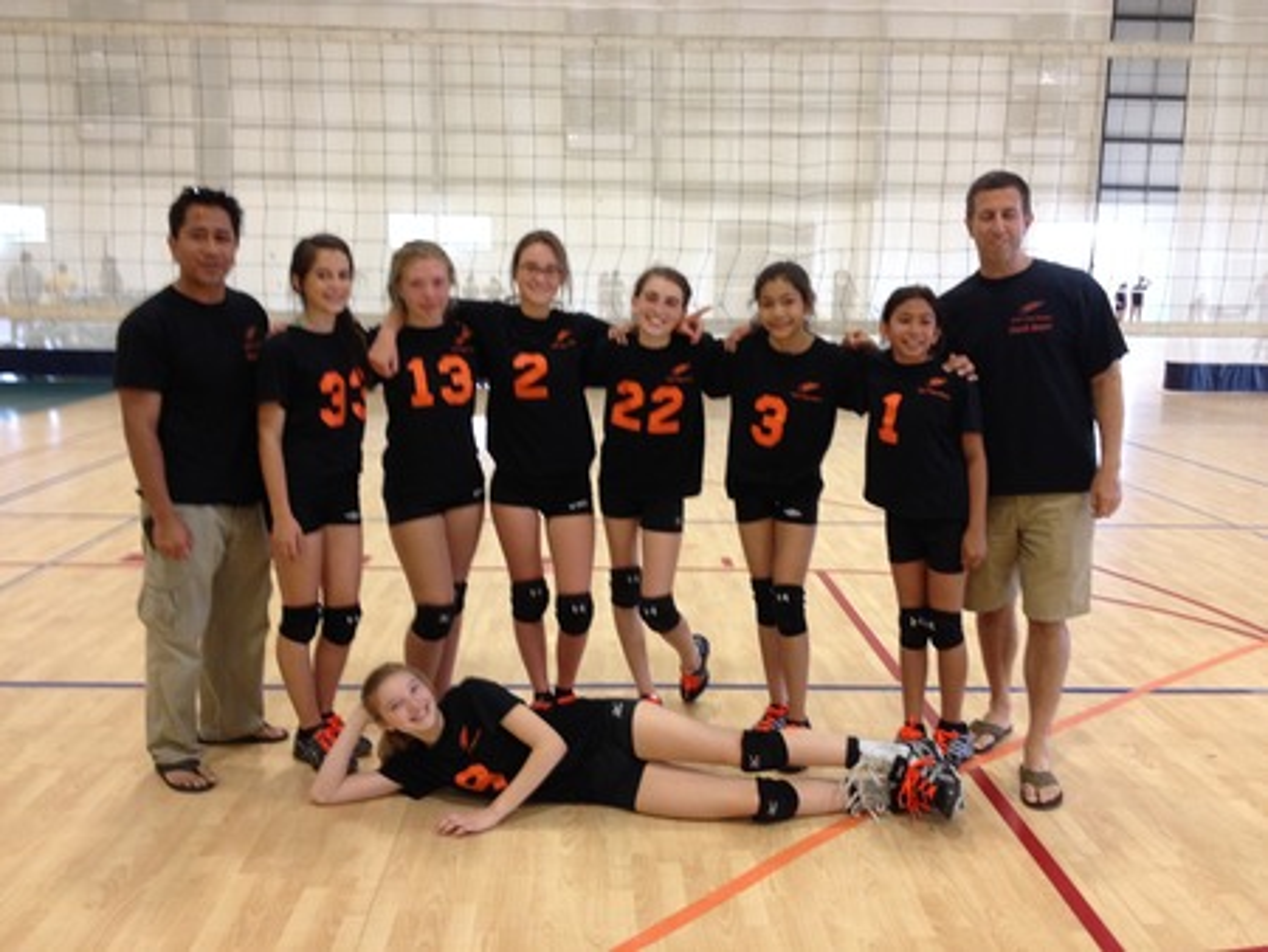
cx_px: 634
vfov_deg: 40.7
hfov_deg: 52.6
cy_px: 476
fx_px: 1283
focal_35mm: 35
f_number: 2.4
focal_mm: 4.28
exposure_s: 1/20
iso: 160
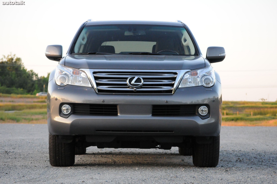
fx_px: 865
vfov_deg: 12.1
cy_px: 92
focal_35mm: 112
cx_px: 138
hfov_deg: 18.2
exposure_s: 1/500
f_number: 6.3
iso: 2000
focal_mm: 75
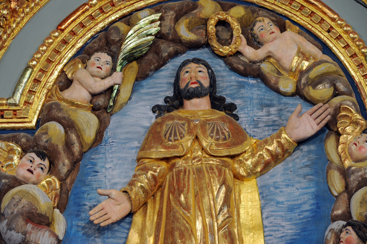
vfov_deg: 6.9
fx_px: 2037
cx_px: 184
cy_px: 122
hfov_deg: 10.3
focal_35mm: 200
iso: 200
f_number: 9
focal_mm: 200
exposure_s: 1
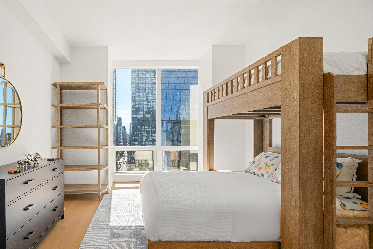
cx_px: 181
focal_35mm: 19
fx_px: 197
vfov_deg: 64.5
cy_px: 134
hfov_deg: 86.9
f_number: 13
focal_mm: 17
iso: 1000
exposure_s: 1/125
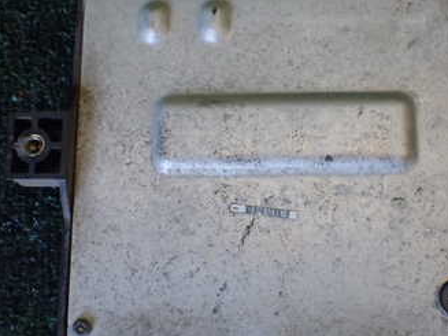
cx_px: 275
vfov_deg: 26.5
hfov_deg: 34.8
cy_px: 154
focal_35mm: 55
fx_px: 712
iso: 640
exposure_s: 1/125
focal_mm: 5.4
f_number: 2.3
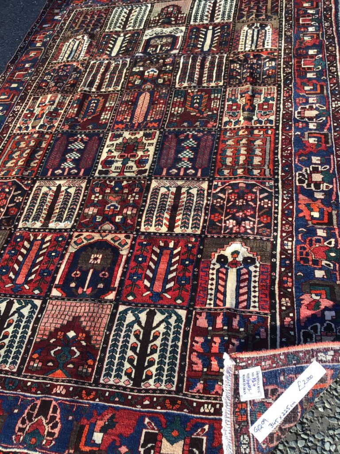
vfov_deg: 58.4
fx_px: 406
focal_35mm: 31
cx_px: 170
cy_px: 227
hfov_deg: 45.4
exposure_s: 1/195
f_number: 2.4
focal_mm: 3.3
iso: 25
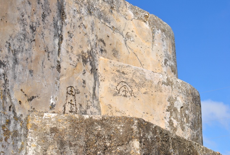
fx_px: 423
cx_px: 115
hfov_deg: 30.4
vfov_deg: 20.7
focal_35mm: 66
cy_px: 78
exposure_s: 1/250
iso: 125
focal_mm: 44
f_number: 10
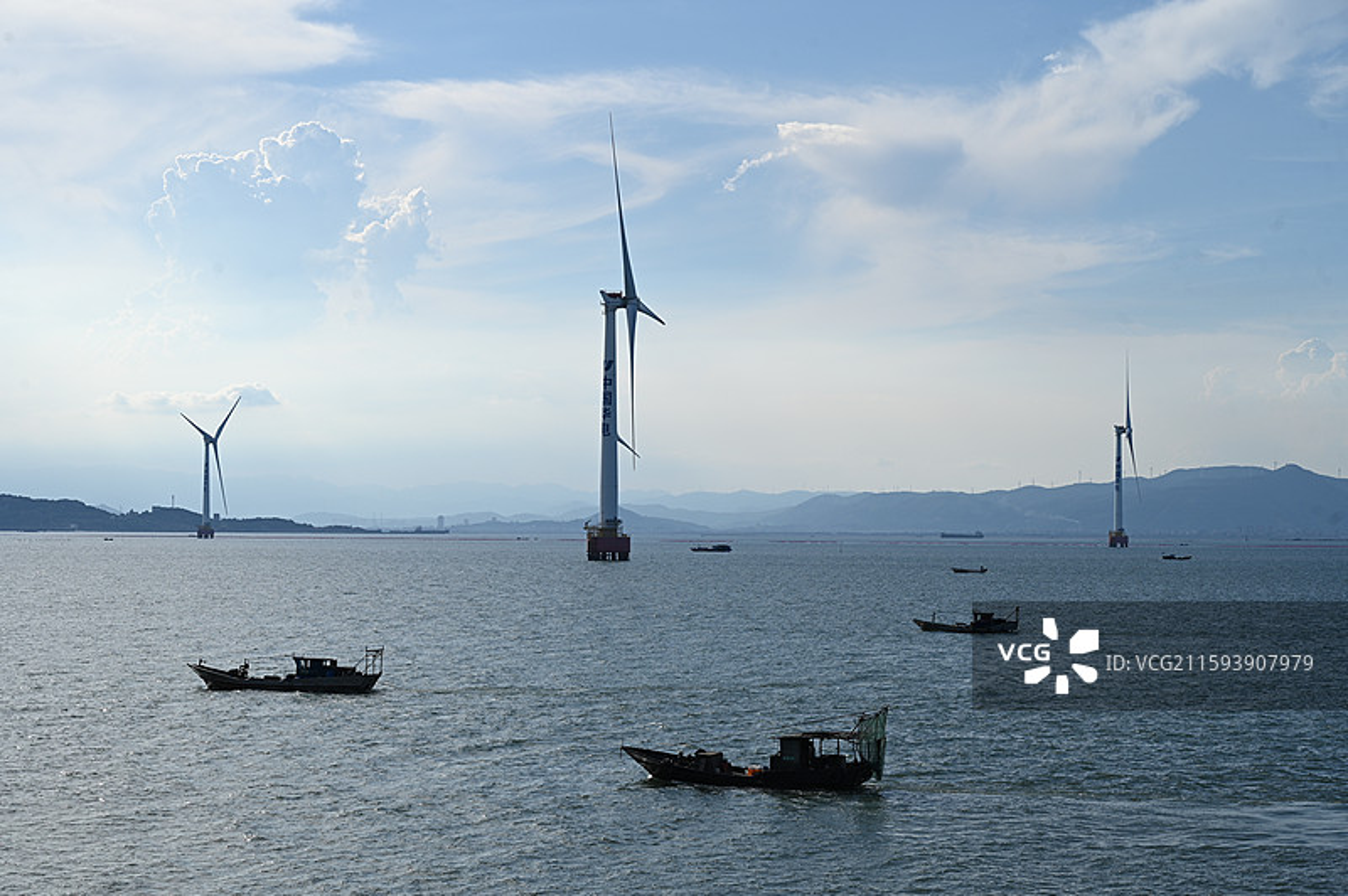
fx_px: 2619
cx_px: 674
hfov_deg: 28.9
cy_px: 448
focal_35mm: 70
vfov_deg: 19.4
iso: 100
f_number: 9
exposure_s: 1/400
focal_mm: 70
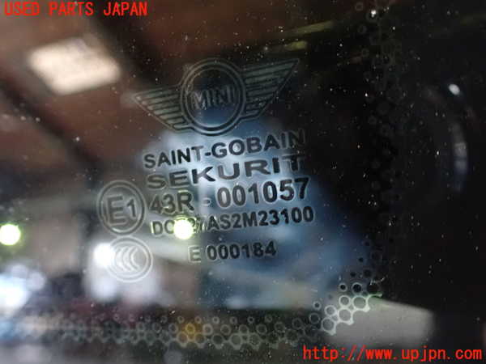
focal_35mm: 30
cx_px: 243
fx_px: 421
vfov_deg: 46.8
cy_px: 182
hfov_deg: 60.0
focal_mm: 5.4
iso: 1600
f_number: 2.3
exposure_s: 1/30
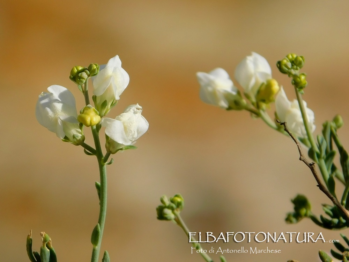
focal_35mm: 577
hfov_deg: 3.4
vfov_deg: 2.6
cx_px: 174
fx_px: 5815
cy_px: 131
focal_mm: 102.5
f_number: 6
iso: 125
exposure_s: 1/640
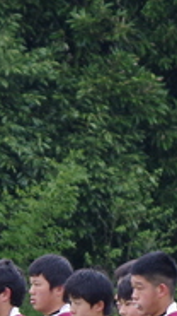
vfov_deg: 1.7
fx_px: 10585
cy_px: 311
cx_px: 264
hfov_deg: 1.0
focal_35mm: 1268
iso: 800
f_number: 7.1
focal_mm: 150
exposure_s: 1/500
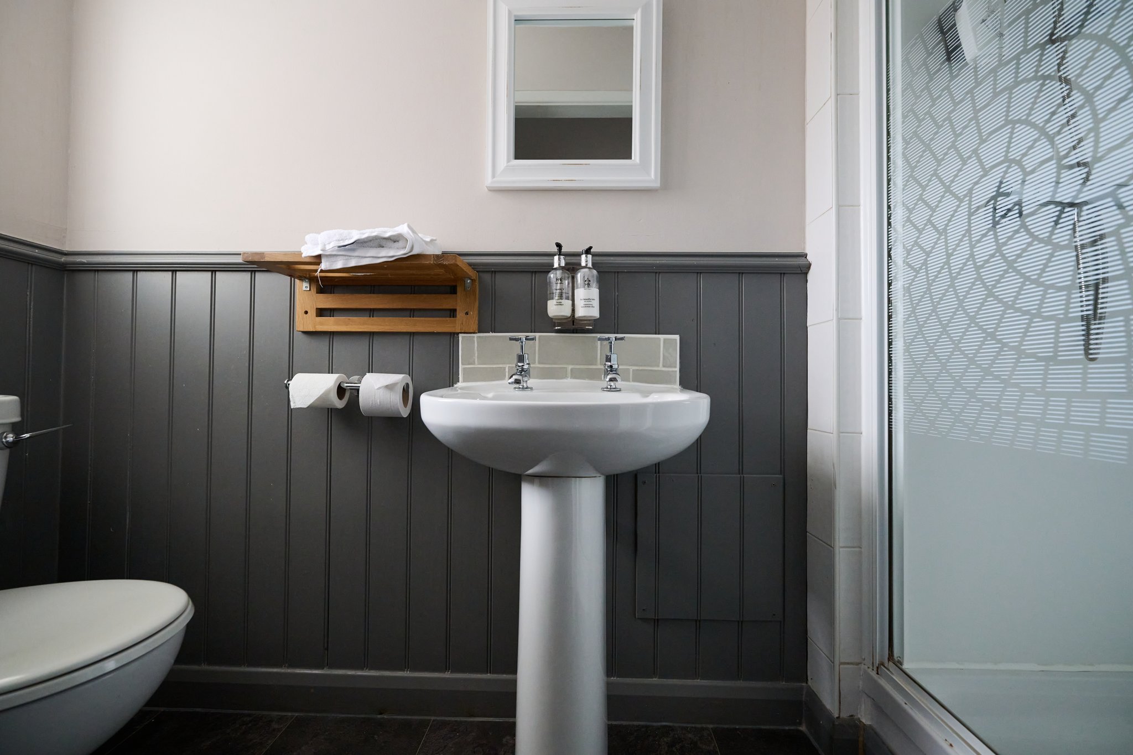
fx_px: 441
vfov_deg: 81.2
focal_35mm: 14
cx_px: 566
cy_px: 378
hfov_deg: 104.3
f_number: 4
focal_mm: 14
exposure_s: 1/200
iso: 3200
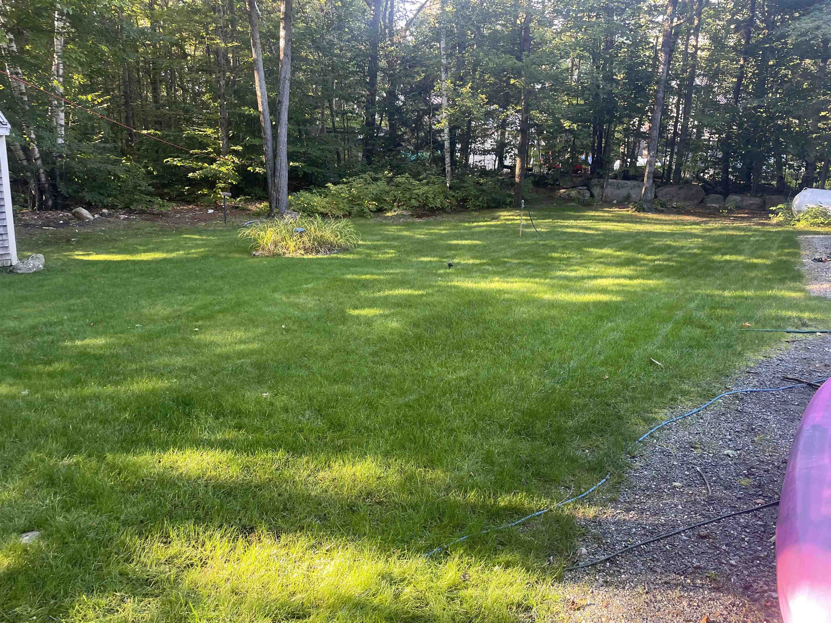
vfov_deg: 53.1
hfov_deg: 67.3
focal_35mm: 26
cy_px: 312
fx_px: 624
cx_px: 416
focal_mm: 4.2
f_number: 1.6
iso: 125
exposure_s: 1/88
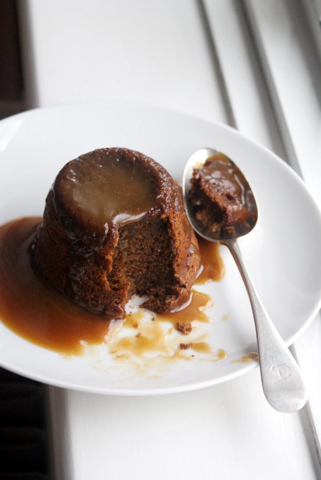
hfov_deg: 13.1
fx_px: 1400
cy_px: 240
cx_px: 160
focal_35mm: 105
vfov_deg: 19.4
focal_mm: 70
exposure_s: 1/10
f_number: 5.6
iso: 400
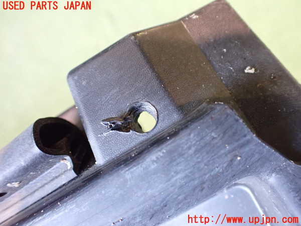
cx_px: 150
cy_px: 113
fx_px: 261
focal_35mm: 30
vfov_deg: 46.8
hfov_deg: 60.0
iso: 1000
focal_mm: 5.4
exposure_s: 1/30
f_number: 2.3
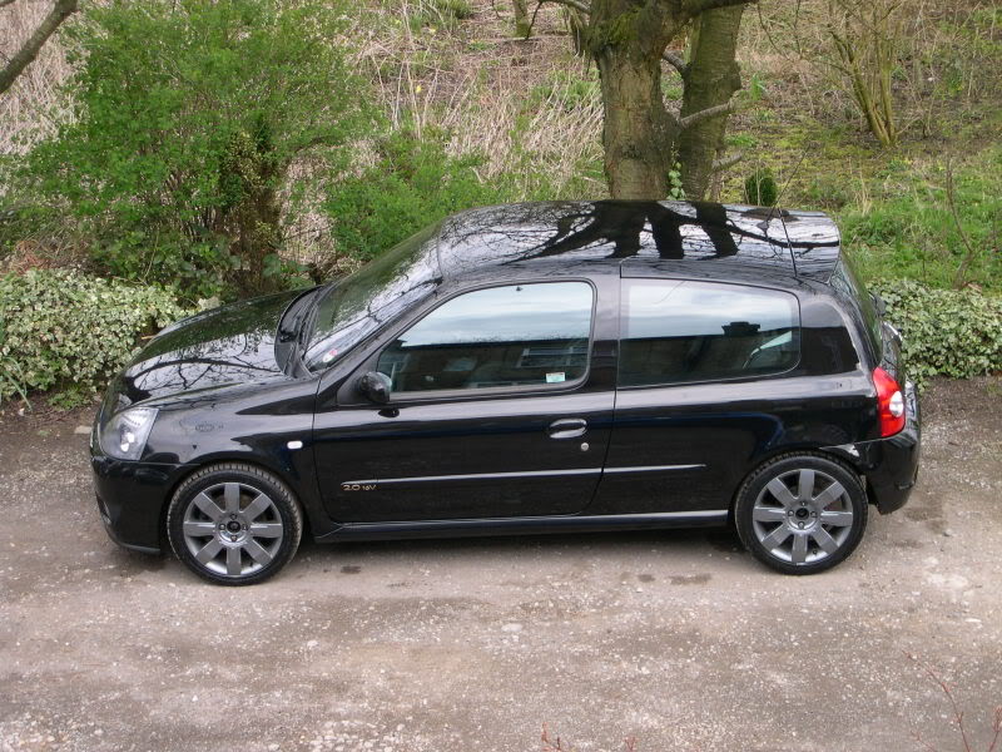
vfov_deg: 17.0
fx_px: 2518
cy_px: 376
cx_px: 501
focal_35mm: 87
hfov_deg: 22.5
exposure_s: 1/44.3
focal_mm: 18.4
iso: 100
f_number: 4.4
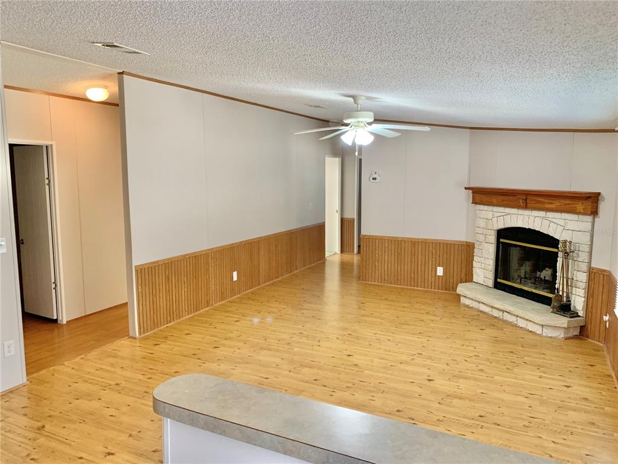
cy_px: 232
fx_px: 464
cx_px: 309
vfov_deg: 53.1
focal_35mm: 26
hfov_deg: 67.3
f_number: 1.8
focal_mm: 4.25
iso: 125
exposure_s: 1/60
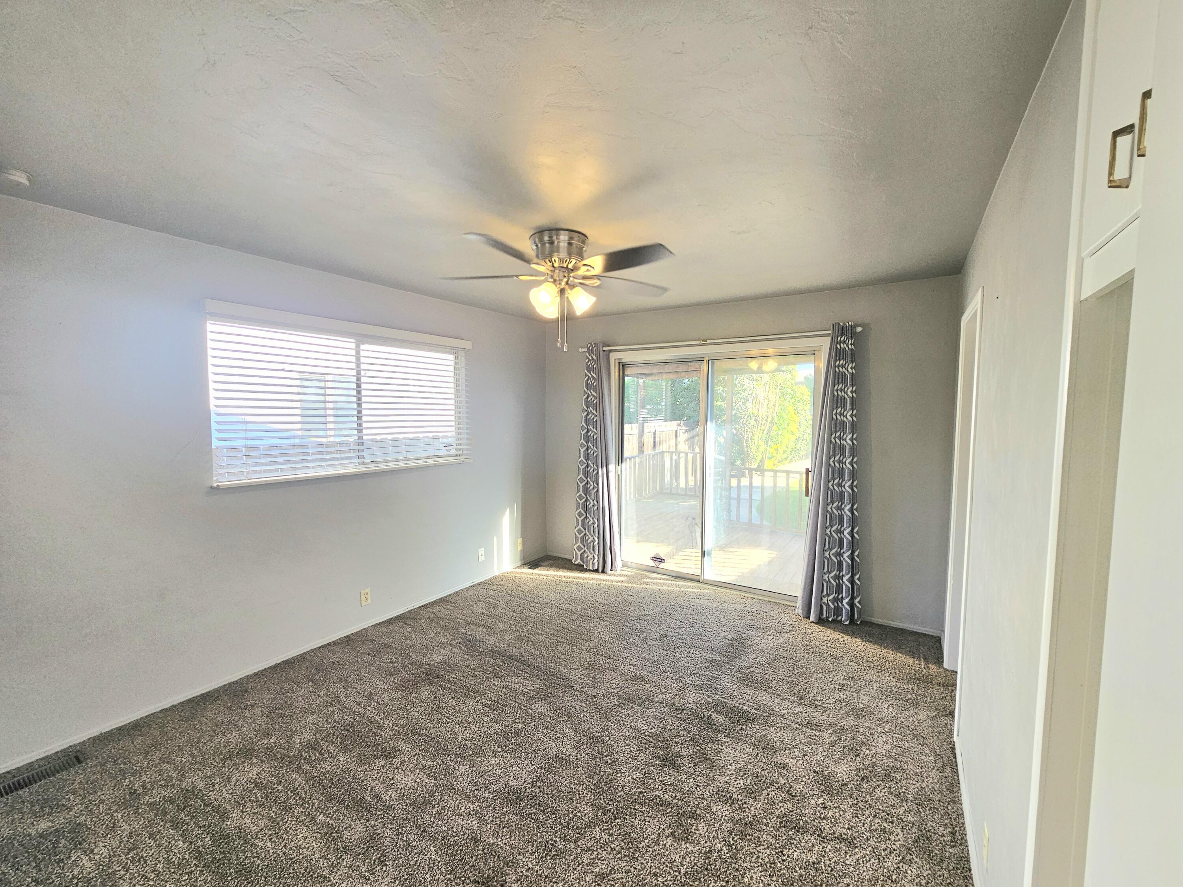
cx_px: 592
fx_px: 444
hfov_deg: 106.2
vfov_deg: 89.9
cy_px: 444
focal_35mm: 13
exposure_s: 1/120
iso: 80
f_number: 2.2
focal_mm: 2.2
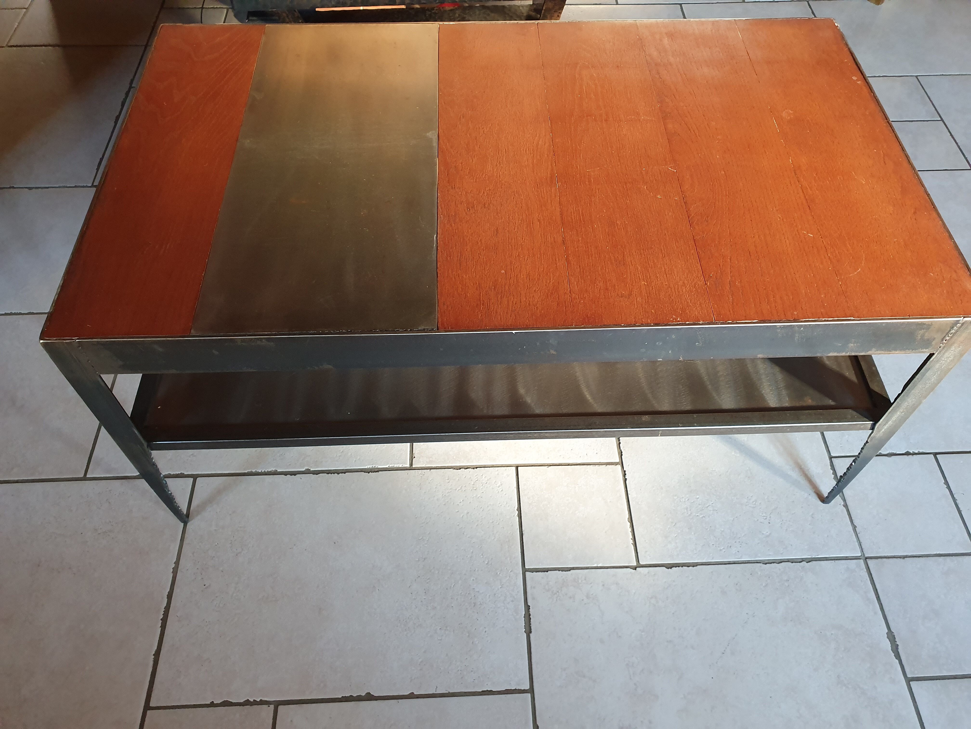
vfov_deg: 53.1
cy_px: 364
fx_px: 729
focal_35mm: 26
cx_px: 486
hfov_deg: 67.3
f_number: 2.4
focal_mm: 4.32
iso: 400
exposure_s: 1/50
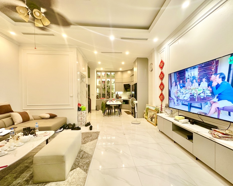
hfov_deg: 96.8
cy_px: 94
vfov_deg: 84.0
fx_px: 103
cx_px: 120
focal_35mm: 15
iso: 200
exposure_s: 1/50
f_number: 2.2
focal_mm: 2.22
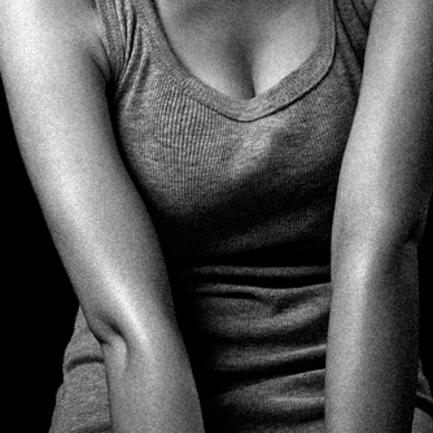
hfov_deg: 21.6
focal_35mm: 80
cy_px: 189
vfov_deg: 21.6
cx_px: 199
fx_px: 1132
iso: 200
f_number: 8
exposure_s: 1/160
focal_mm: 35
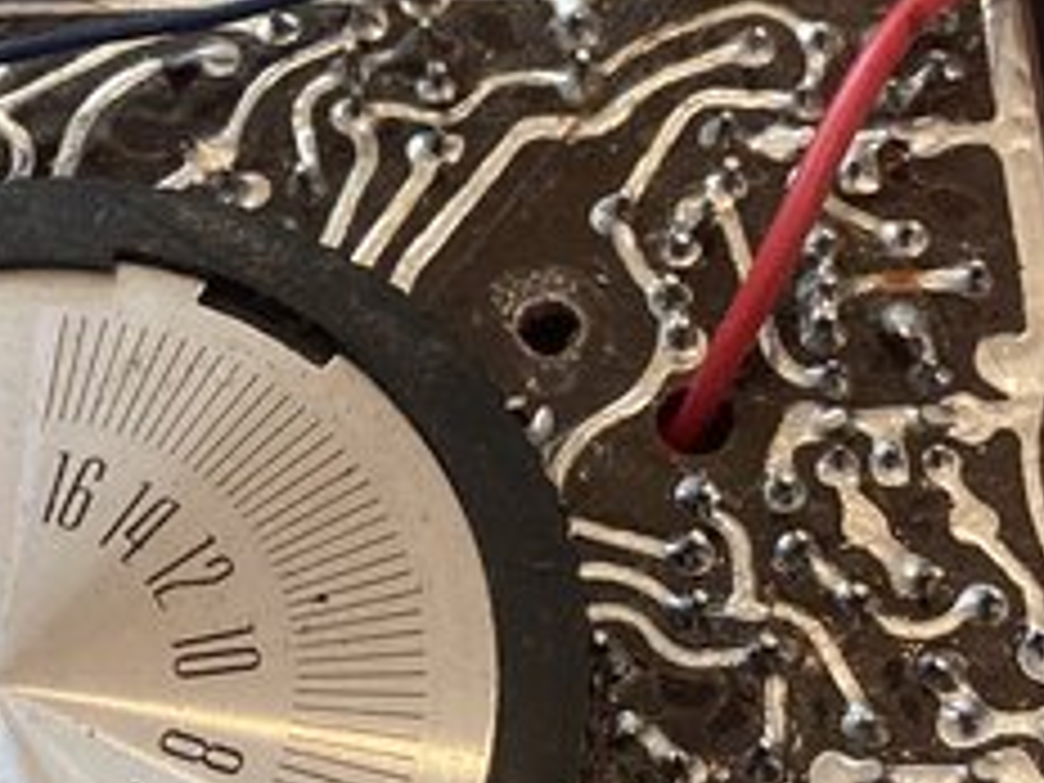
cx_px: 450
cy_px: 477
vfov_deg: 18.6
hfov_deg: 24.7
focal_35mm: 79
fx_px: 2383
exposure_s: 1/60
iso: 320
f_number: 2.4
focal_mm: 3.3
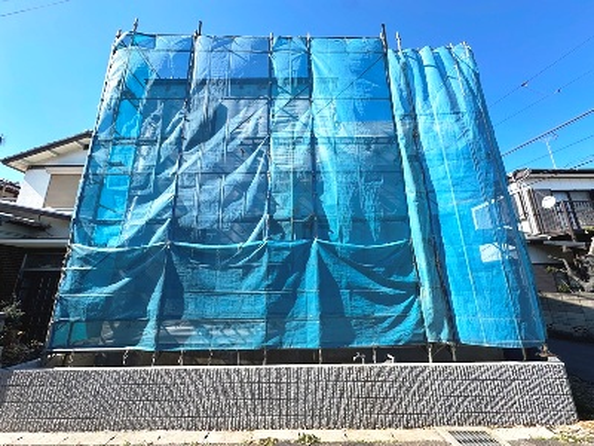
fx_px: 240
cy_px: 223
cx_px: 297
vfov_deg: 85.7
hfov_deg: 102.1
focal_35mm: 14
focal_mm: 2.22
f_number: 2.2
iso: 40
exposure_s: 1/759
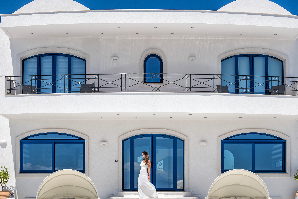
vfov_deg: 21.5
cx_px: 155
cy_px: 125
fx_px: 522
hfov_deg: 31.9
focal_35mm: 63
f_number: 8
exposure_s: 1/500
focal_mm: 45
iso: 100
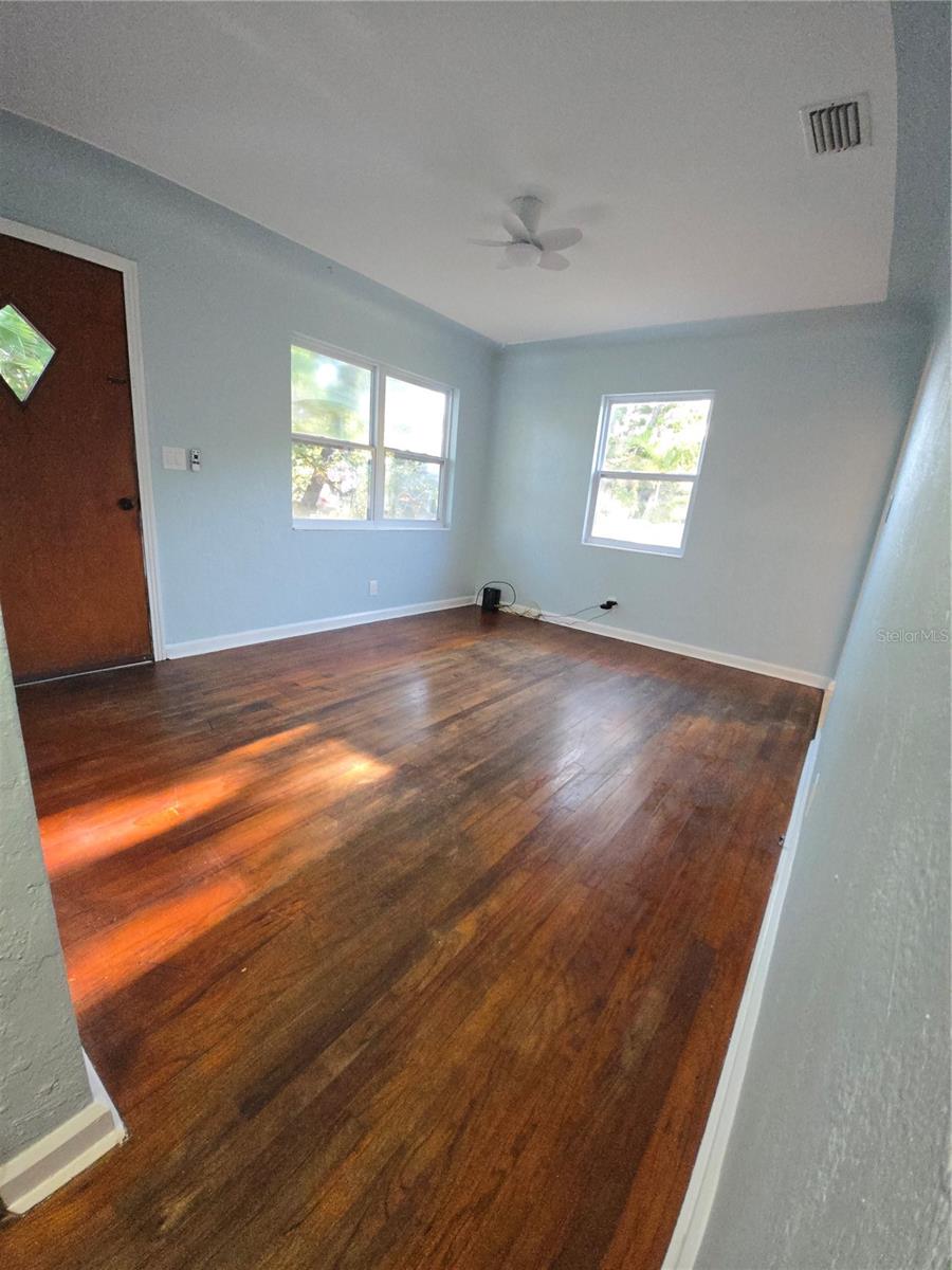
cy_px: 635
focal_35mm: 13
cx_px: 476
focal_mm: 1.7
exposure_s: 1/60
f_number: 2.2
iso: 200
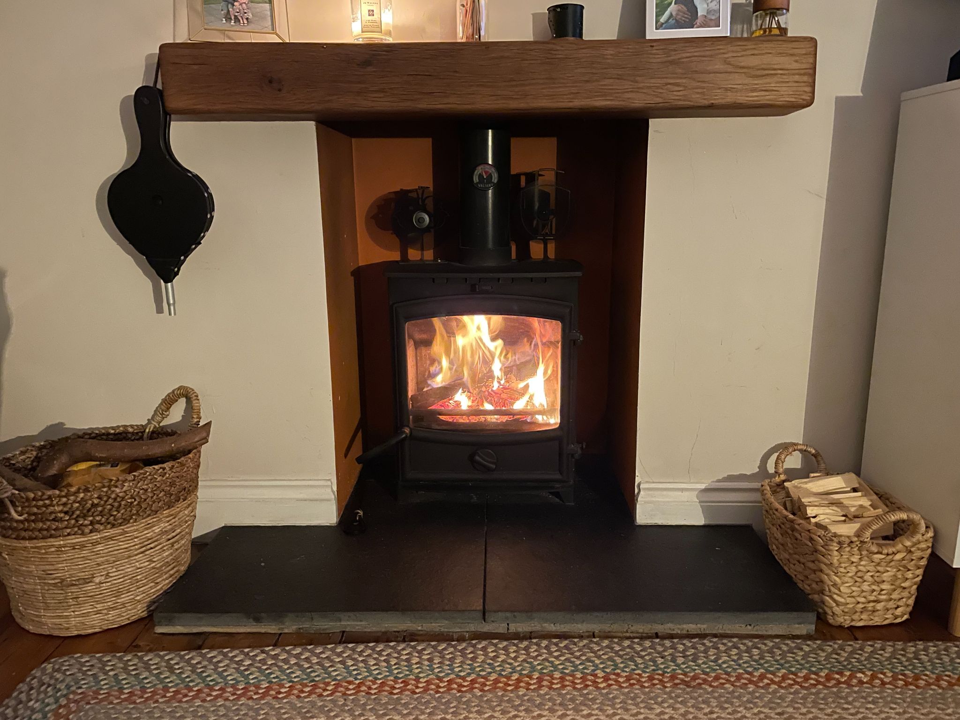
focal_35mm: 26
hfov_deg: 67.3
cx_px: 480
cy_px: 360
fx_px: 721
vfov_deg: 53.1
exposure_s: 1/15
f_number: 1.6
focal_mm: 4.2
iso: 1000
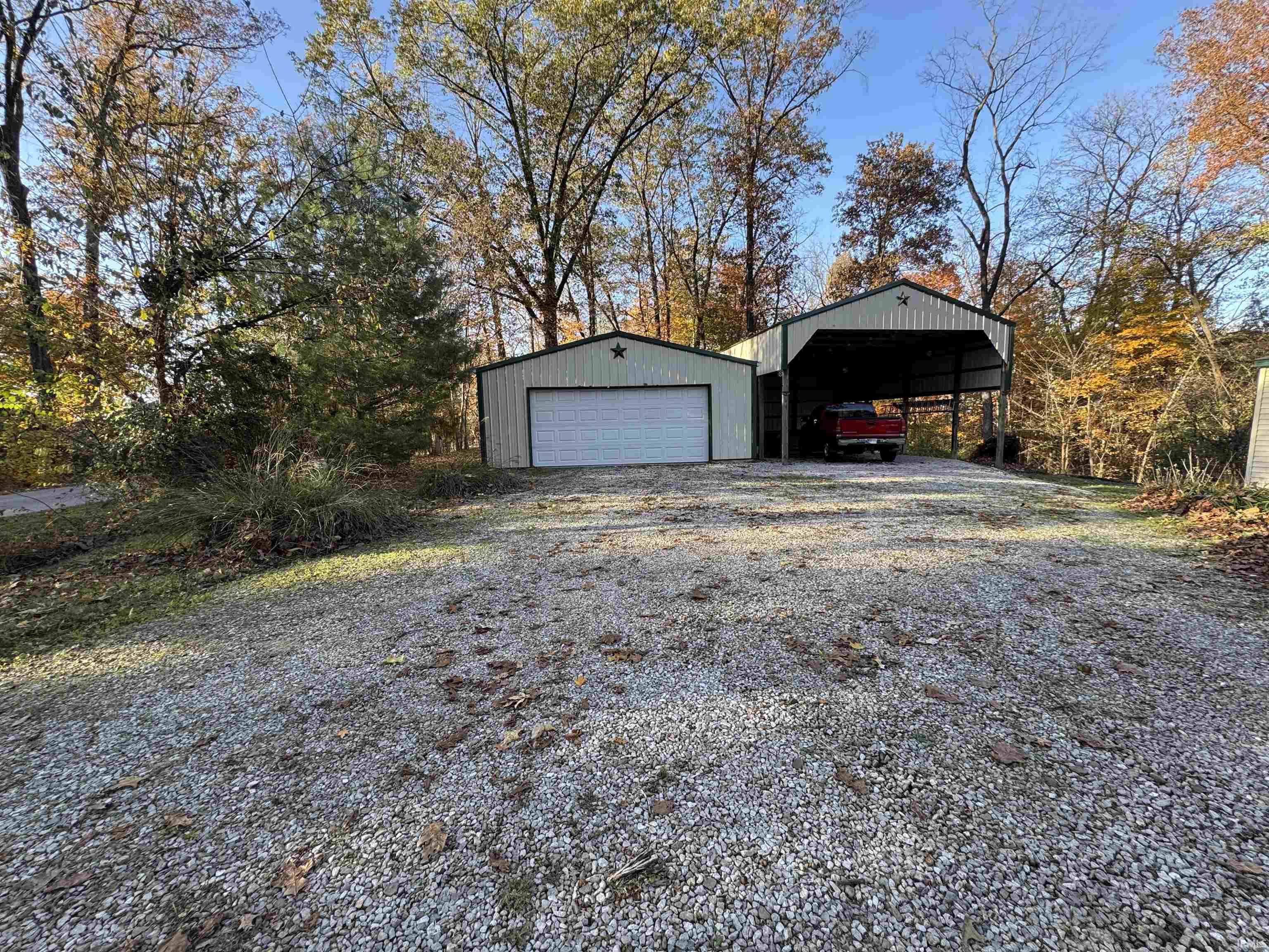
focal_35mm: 14
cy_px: 476
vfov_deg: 85.7
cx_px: 634
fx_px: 513
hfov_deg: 102.1
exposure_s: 1/154
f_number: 2.2
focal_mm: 2.22
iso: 40
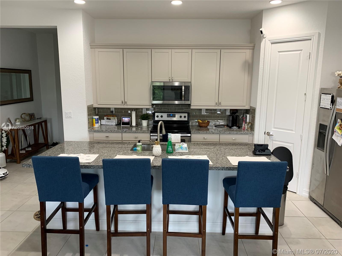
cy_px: 128
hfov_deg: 67.3
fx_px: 257
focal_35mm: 26
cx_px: 171
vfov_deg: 53.1
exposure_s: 1/60
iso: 160
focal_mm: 4.25
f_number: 1.8
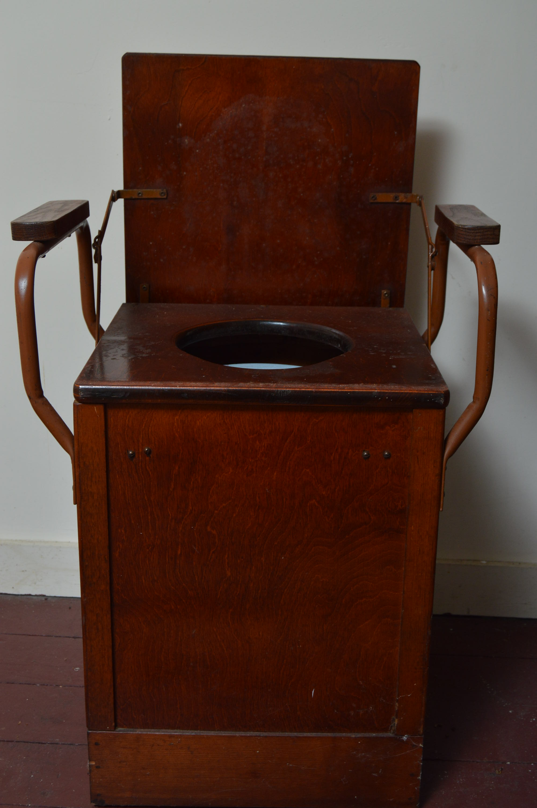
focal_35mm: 48
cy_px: 404
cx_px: 268
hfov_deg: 28.0
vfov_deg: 41.1
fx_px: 1076
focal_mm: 32
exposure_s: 1/125
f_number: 6.3
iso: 400
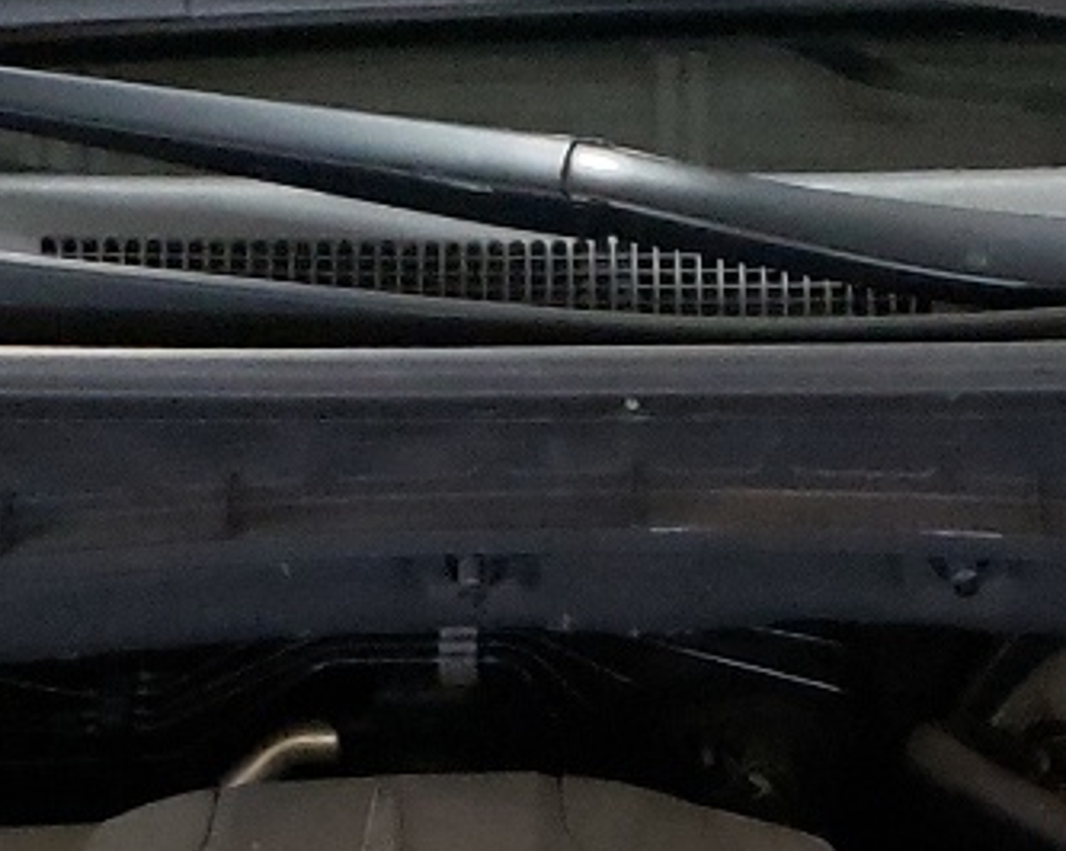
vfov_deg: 11.2
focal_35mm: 122
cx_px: 669
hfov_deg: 15.8
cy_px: 1808
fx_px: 3847
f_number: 1.5
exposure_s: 1/30
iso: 358
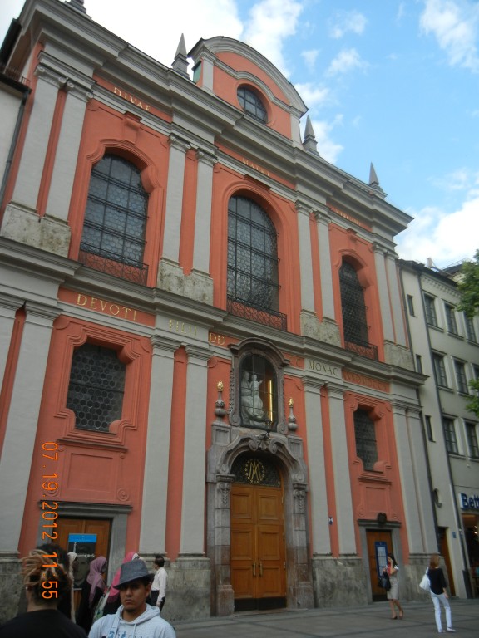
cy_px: 319
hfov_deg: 46.8
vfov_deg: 60.0
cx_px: 240
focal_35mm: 30
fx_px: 554
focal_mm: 5.4
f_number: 3.5
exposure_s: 1/469
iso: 160
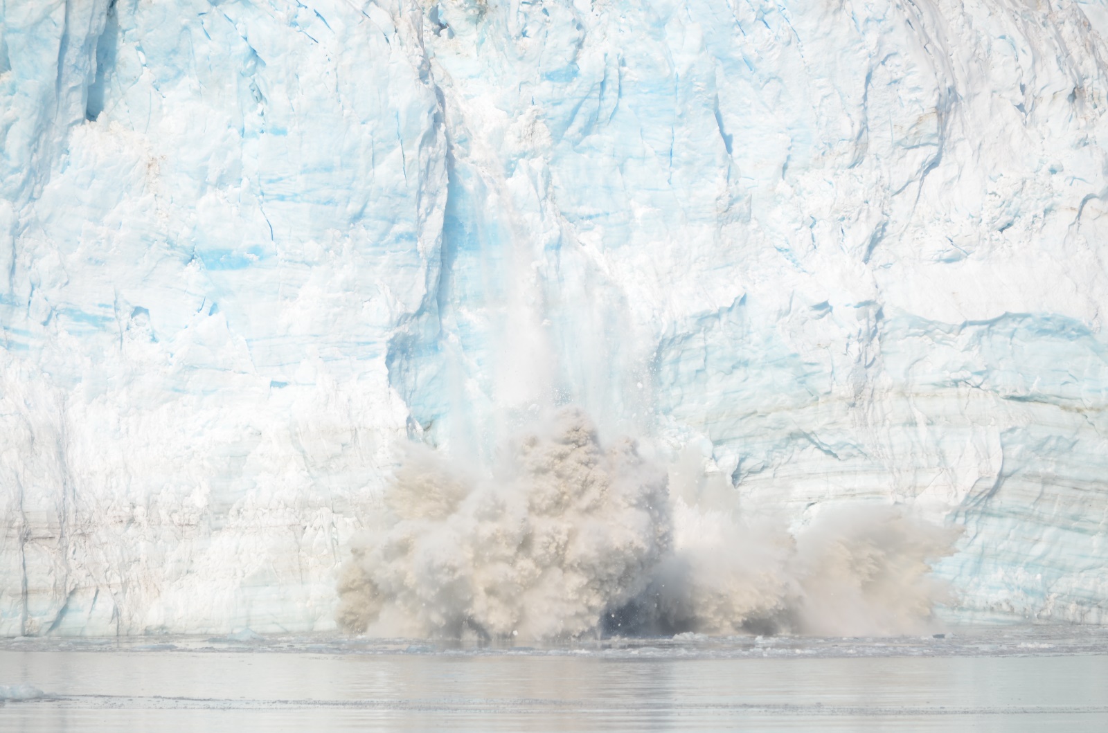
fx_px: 9212
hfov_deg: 6.9
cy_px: 366
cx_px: 554
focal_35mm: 300
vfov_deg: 4.6
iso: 125
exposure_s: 1/1000
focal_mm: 200
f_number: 6.3
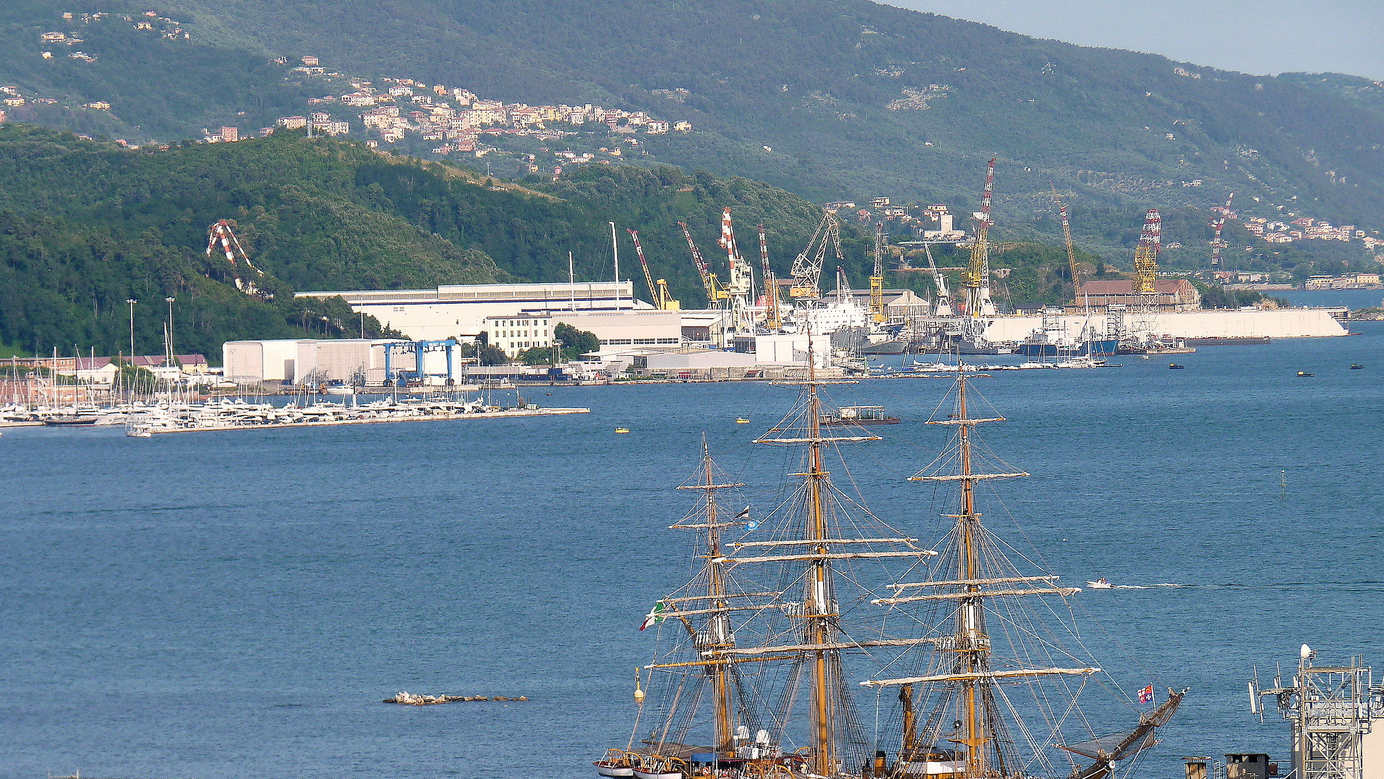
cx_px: 692
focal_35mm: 253
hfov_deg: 8.5
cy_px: 515
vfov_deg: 4.8
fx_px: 9285
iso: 80
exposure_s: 1/320
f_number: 5.6
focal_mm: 41.2
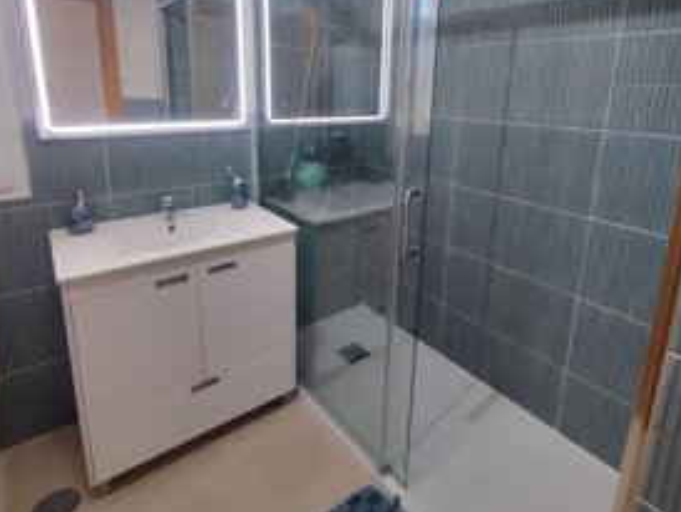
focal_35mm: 21
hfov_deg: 78.9
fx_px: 413
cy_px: 184
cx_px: 339
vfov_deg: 62.4
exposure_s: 1/100
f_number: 2.2
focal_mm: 1.65
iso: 68
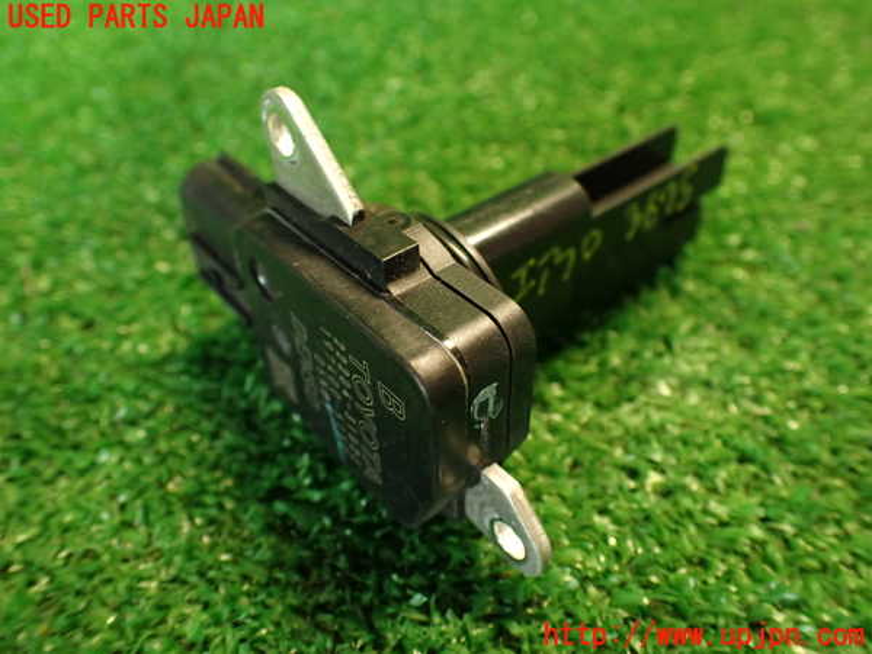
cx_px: 436
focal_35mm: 30
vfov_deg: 46.8
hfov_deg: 60.0
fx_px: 756
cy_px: 327
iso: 500
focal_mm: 5.4
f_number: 2.3
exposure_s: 1/30
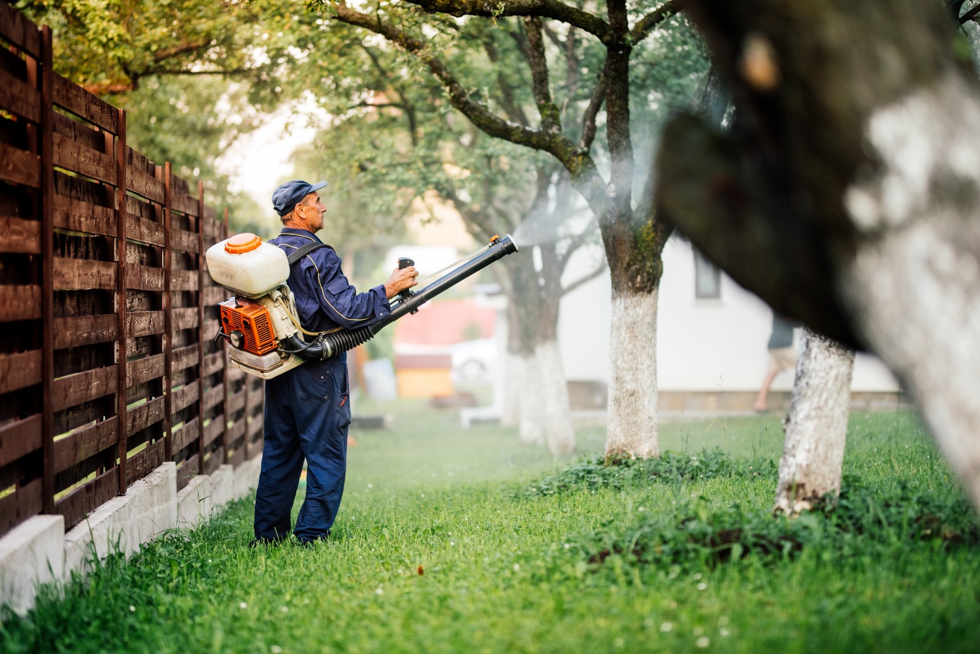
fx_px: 2314
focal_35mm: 85
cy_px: 327
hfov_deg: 23.9
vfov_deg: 16.1
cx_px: 490
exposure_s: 1/640
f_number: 1.4
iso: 320
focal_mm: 85
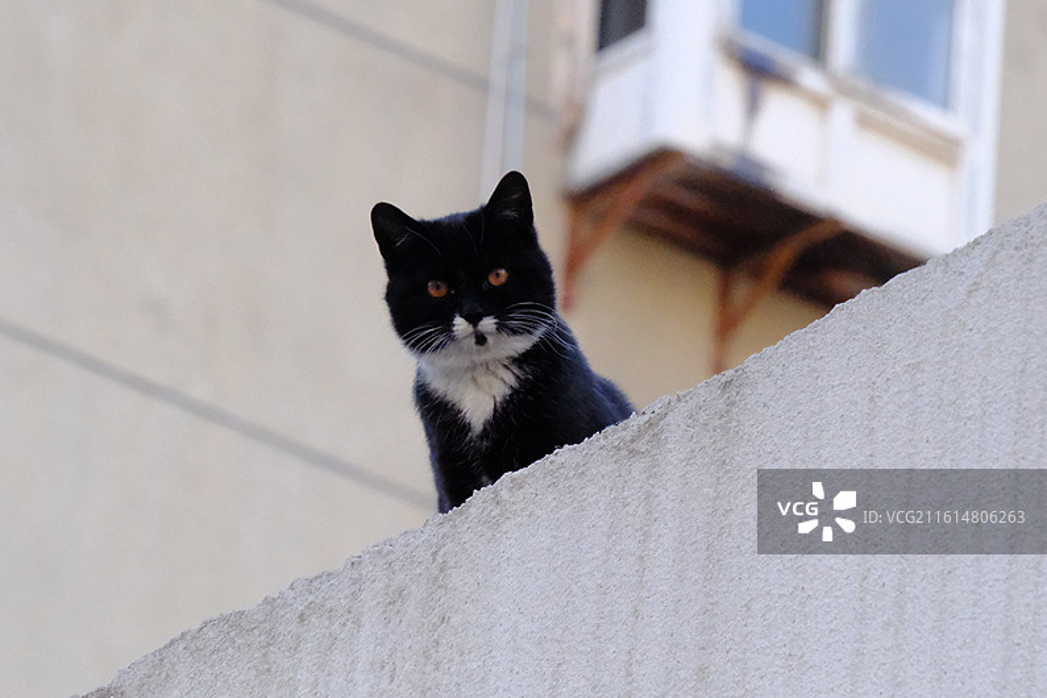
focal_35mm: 307
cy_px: 348
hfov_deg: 6.7
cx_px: 524
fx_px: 8928
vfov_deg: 4.5
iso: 12800
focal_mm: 203
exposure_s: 1/900
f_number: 14
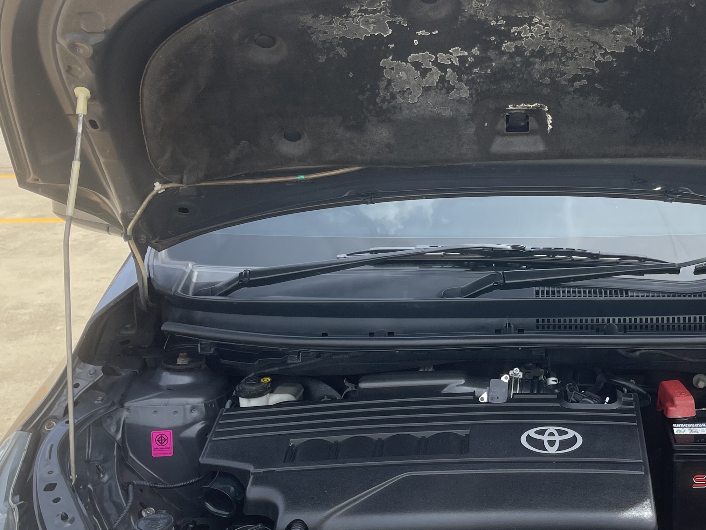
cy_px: 237
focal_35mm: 50
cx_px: 526
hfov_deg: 37.3
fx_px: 1020
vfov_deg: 29.1
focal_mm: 5.1
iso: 32
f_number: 1.6
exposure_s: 1/1553
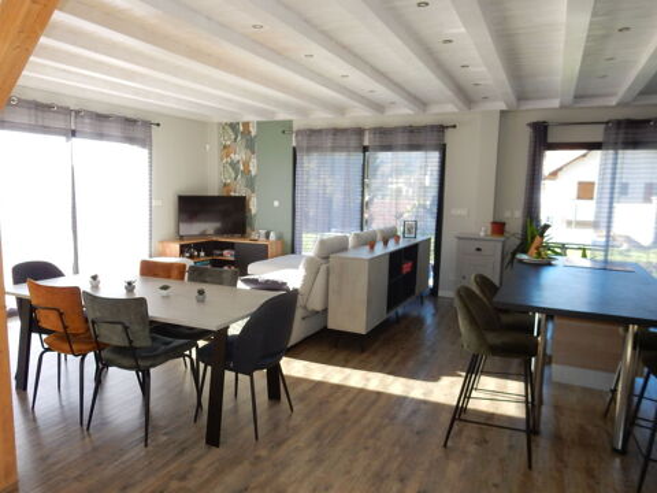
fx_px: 474
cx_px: 328
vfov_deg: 54.9
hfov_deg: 69.4
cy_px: 246
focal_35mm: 25
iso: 180
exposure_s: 1/80
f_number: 3.7
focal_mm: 4.5
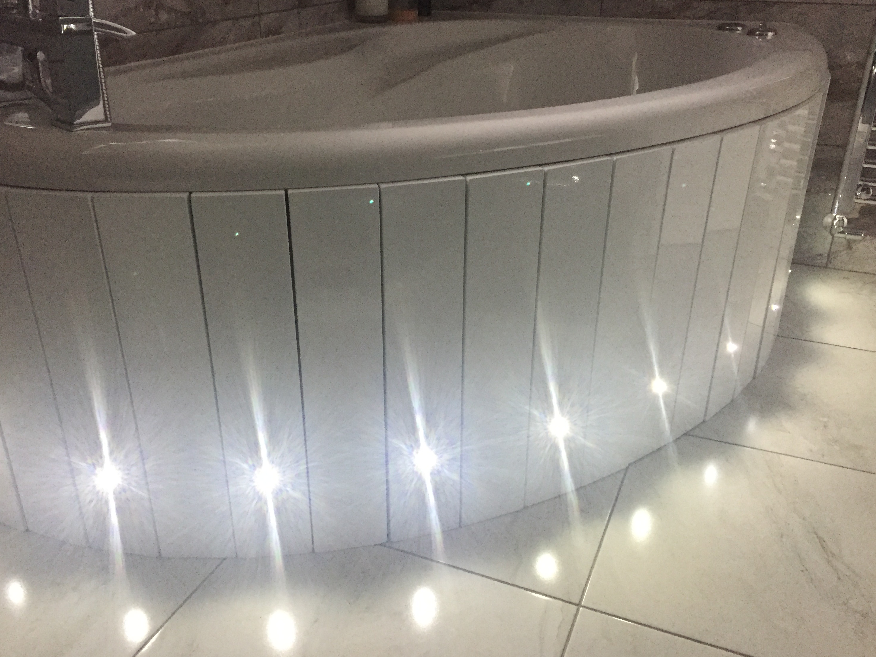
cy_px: 334
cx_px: 408
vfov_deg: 44.2
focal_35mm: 32
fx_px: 810
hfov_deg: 56.8
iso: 250
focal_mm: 4.15
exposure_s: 1/25
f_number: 2.2
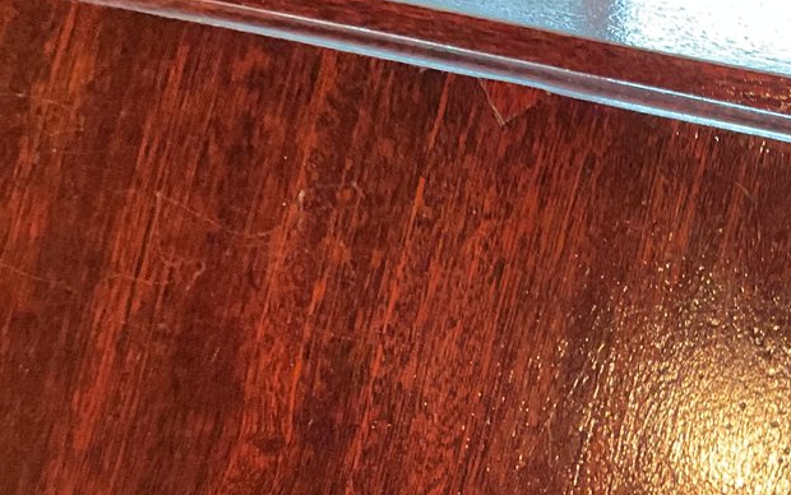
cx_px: 719
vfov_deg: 16.6
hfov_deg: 26.5
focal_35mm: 75
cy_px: 616
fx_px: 1617
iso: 400
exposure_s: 1/30
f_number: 1.8
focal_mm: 3
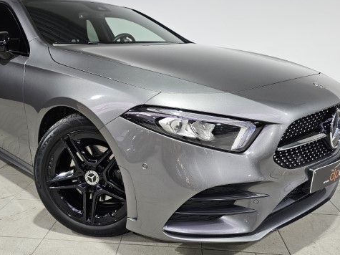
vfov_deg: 45.4
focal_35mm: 31
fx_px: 304
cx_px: 141
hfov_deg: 58.0
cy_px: 130
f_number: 1.7
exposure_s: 1/100
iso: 160
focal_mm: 6.3
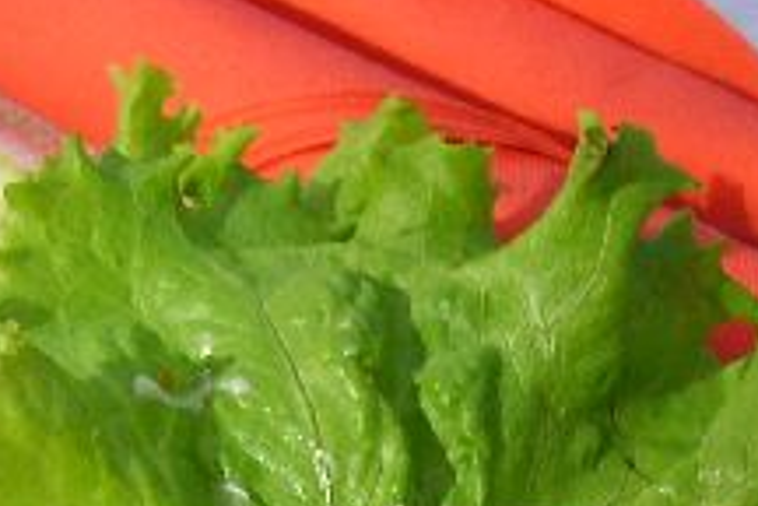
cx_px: 116
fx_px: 3853
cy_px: 1023
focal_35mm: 183
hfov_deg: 11.2
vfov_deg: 7.2
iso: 50
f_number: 2.8
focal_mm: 7.8
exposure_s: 1/125
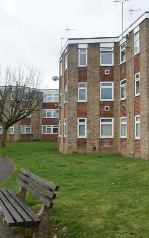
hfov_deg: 38.9
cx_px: 125
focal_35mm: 31
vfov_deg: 61.6
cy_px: 118
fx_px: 200
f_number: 8
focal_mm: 13
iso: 100
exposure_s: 1/60
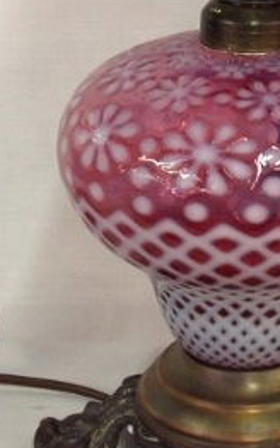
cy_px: -77
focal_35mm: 113
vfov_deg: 17.6
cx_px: 285
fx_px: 1378
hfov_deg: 11.5
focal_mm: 4.28
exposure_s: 1/15
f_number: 2.4
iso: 64
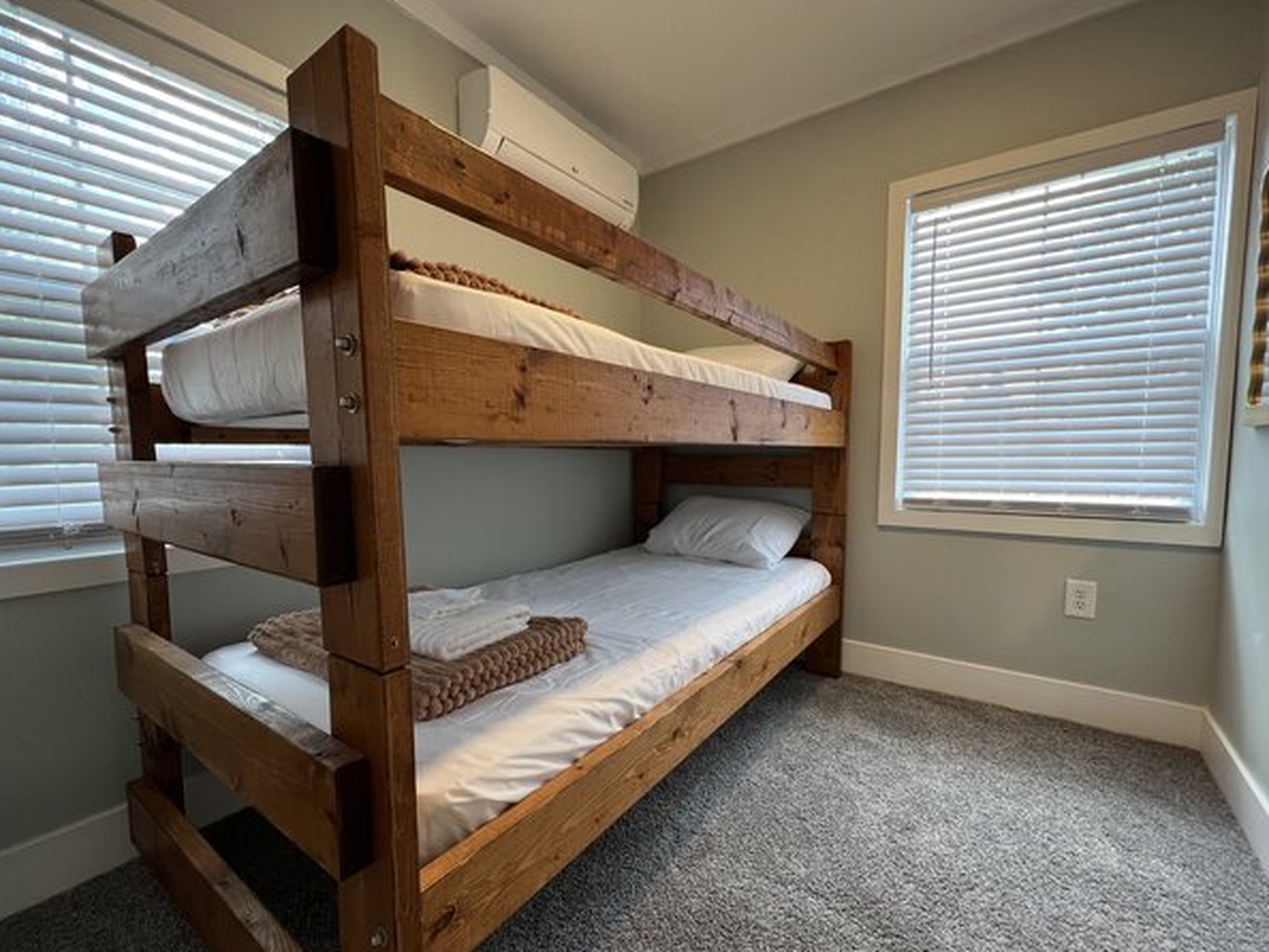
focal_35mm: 14
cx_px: 654
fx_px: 513
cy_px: 499
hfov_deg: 102.0
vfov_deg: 85.7
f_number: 1.8
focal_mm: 1.57
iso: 160
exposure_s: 1/60
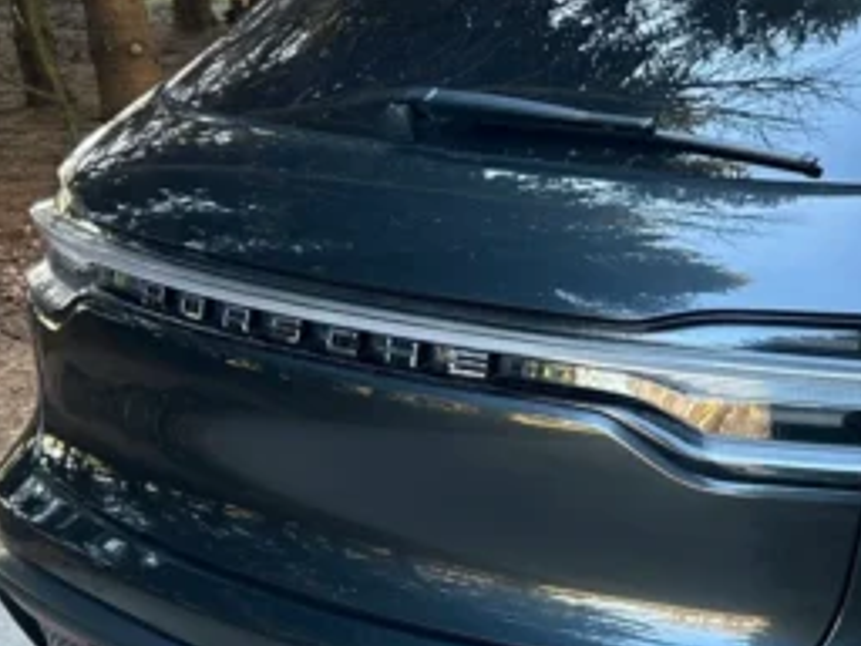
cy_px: 522
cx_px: 1006
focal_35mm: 78
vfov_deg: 18.7
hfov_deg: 23.1
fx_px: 1940
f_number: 1.5
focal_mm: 5.7
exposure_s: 1/121
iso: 100
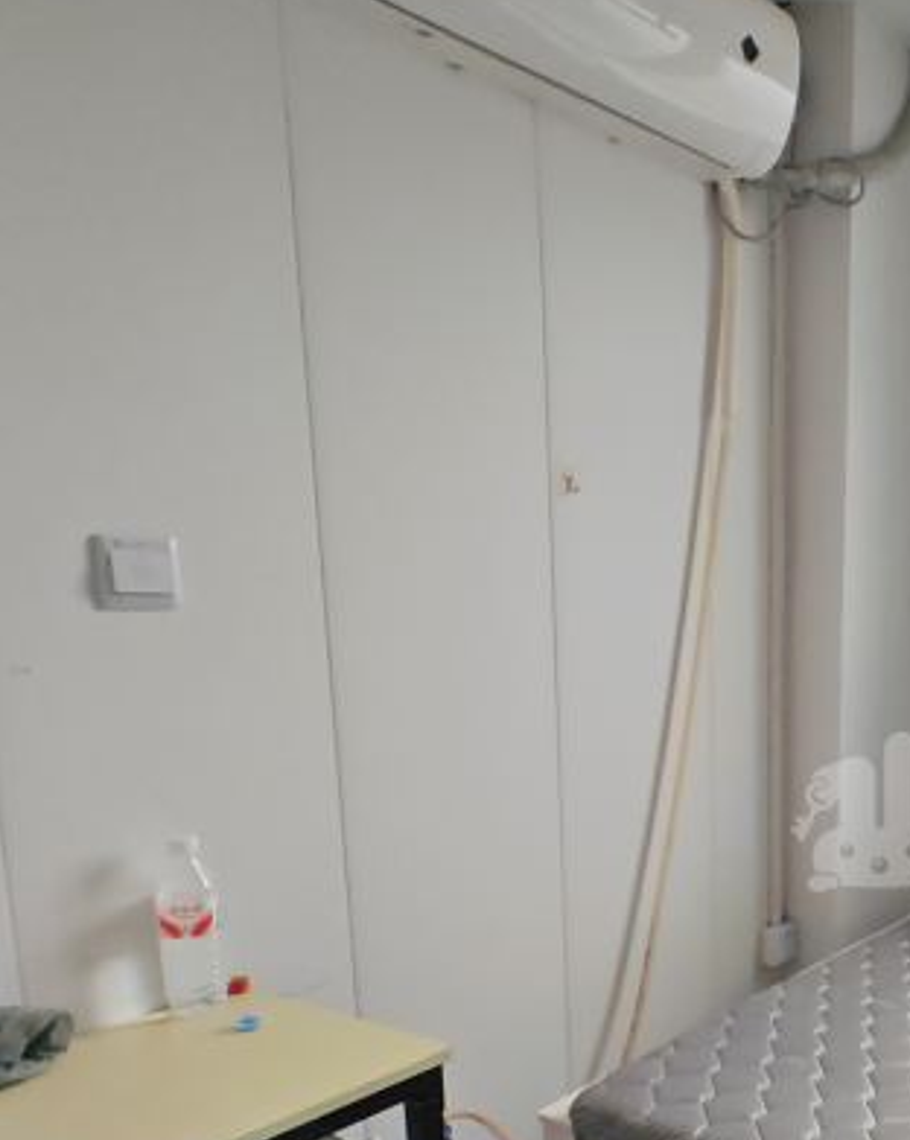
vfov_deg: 53.8
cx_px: 1024
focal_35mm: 32
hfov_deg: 37.5
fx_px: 1079
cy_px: 815
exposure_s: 1/33
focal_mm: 1.82
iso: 160
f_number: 2
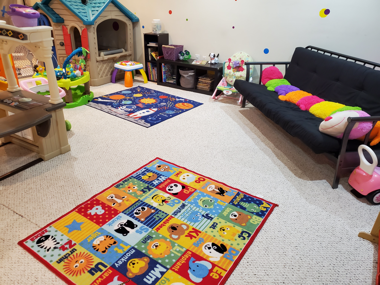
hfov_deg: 67.3
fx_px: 285
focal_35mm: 26
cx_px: 190
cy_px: 142
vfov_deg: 53.1
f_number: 1.5
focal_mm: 4.3
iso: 200
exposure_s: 1/40
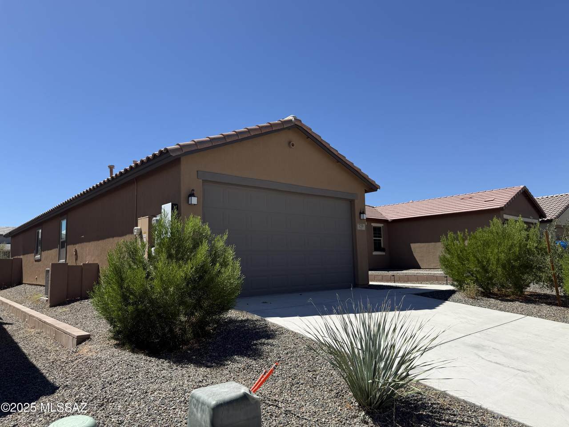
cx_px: 284
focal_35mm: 24
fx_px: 394
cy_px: 214
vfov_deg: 56.8
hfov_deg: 71.6
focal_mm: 6.76
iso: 80
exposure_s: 1/4975
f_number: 1.78
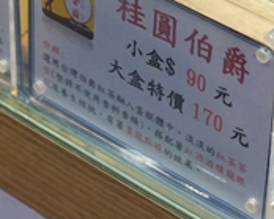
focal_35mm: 170
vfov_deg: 8.8
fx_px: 1378
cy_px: -159
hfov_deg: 11.3
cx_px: 195
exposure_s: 1/450
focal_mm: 23
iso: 2500
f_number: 3.2
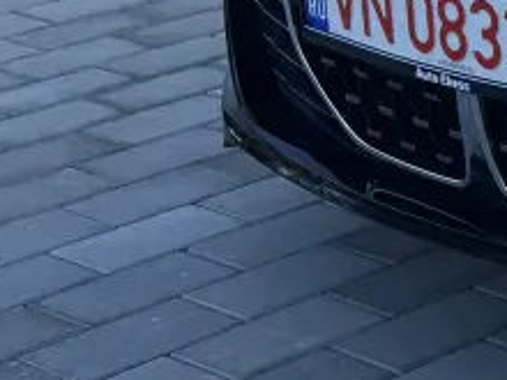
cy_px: -405
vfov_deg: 8.9
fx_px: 2299
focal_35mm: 157
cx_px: 1295
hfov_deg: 10.5
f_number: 1.78
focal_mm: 6.76
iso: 100
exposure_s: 1/1855
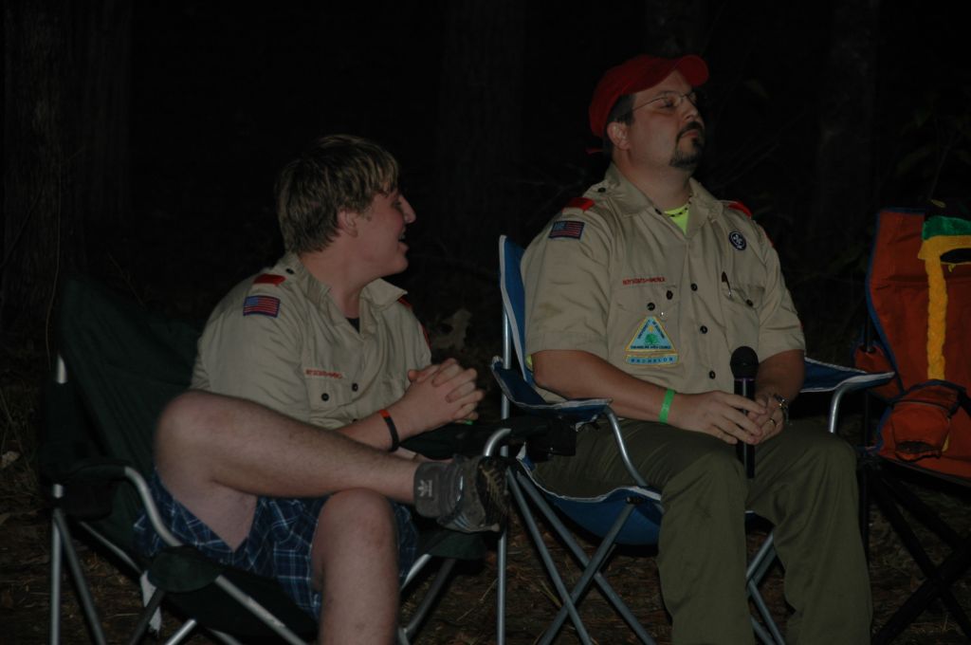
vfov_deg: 6.1
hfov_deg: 9.2
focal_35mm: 225
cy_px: 322
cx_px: 486
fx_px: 6061
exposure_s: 1/60
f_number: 5.6
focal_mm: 150
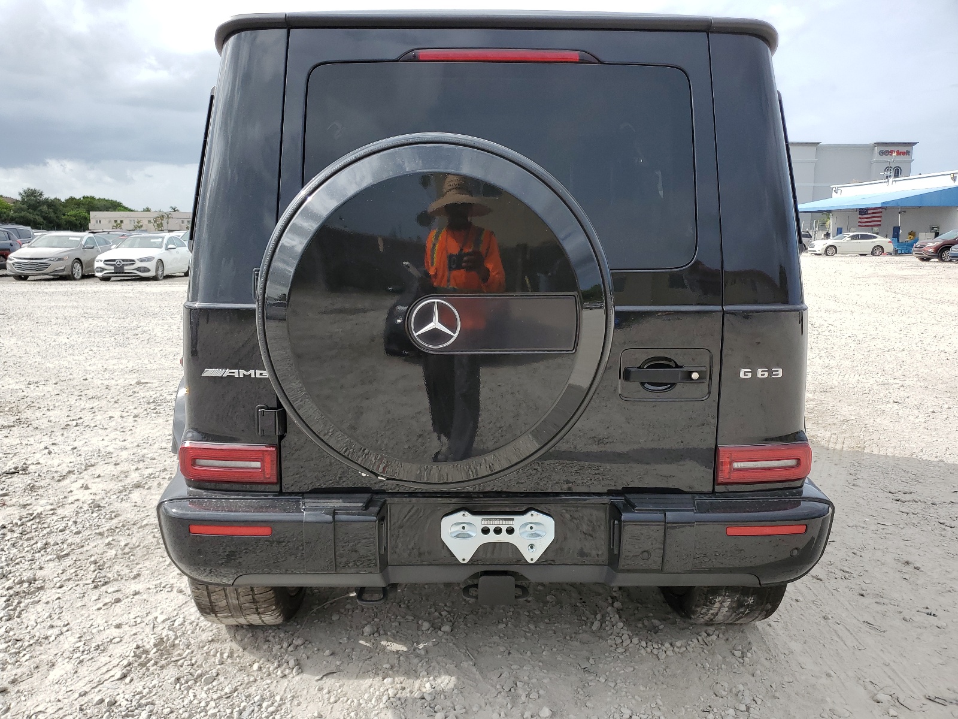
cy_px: 360
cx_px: 479
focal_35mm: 26
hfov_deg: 67.3
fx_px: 720
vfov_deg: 53.1
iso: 50
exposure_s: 1/2000
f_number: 1.5
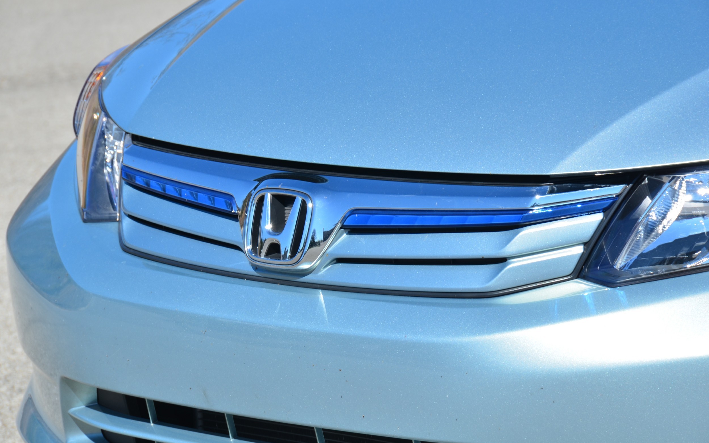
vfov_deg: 4.3
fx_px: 5913
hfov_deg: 6.9
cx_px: 355
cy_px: 212
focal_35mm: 306
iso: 110
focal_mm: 200
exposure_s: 1/125
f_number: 11
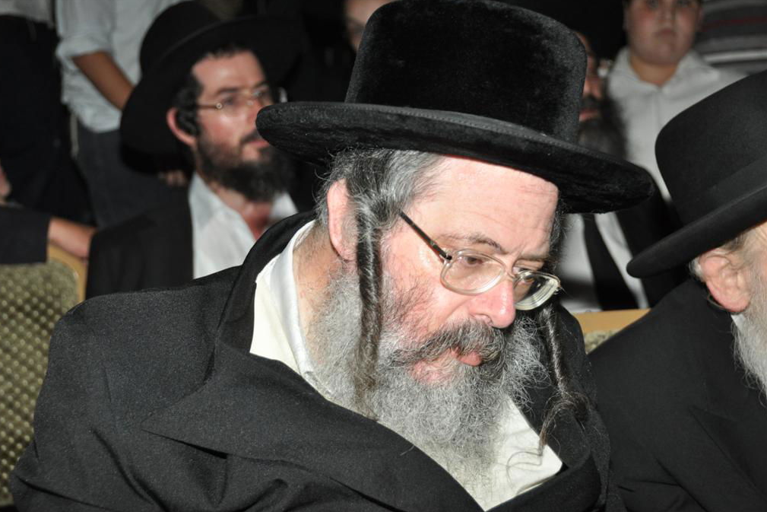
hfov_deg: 26.6
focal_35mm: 76
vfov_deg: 18.0
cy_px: 254
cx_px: 379
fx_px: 1619
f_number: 4.8
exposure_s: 1/60
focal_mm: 50
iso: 800
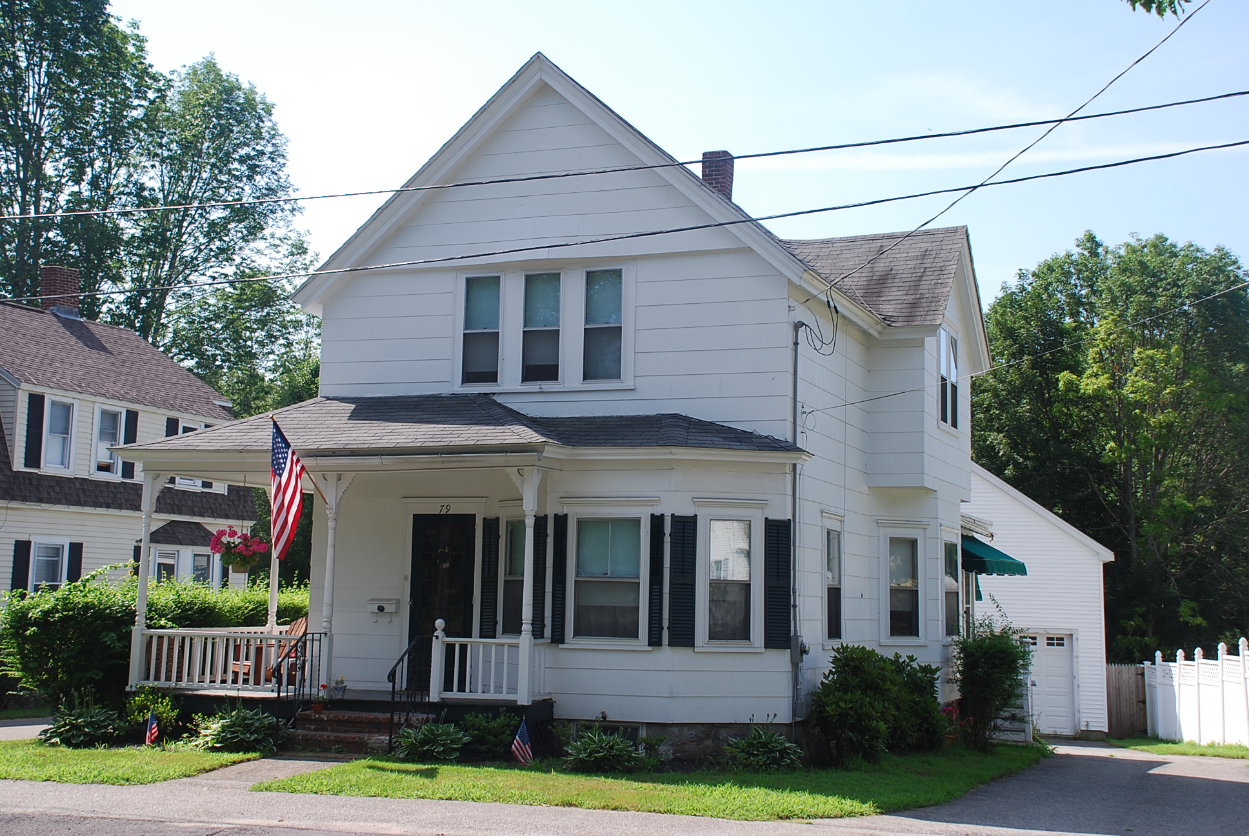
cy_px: 418
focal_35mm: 46
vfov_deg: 29.0
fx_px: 1615
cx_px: 624
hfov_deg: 42.3
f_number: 7.1
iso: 100
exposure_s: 1/200
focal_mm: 31
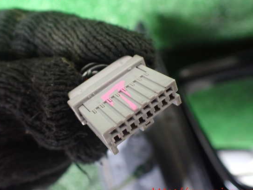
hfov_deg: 55.3
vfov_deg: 43.0
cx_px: 118
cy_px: 94
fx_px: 241
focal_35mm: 33
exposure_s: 1/125
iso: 800
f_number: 2.3
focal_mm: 5.4
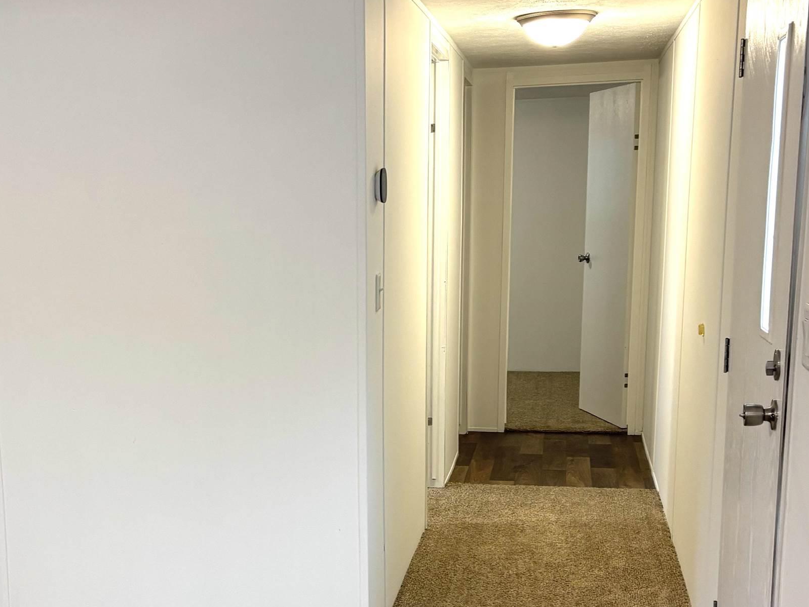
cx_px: 263
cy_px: 465
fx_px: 1169
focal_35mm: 50
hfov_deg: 37.7
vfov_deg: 28.6
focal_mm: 5.96
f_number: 1.6
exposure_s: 1/60
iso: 125
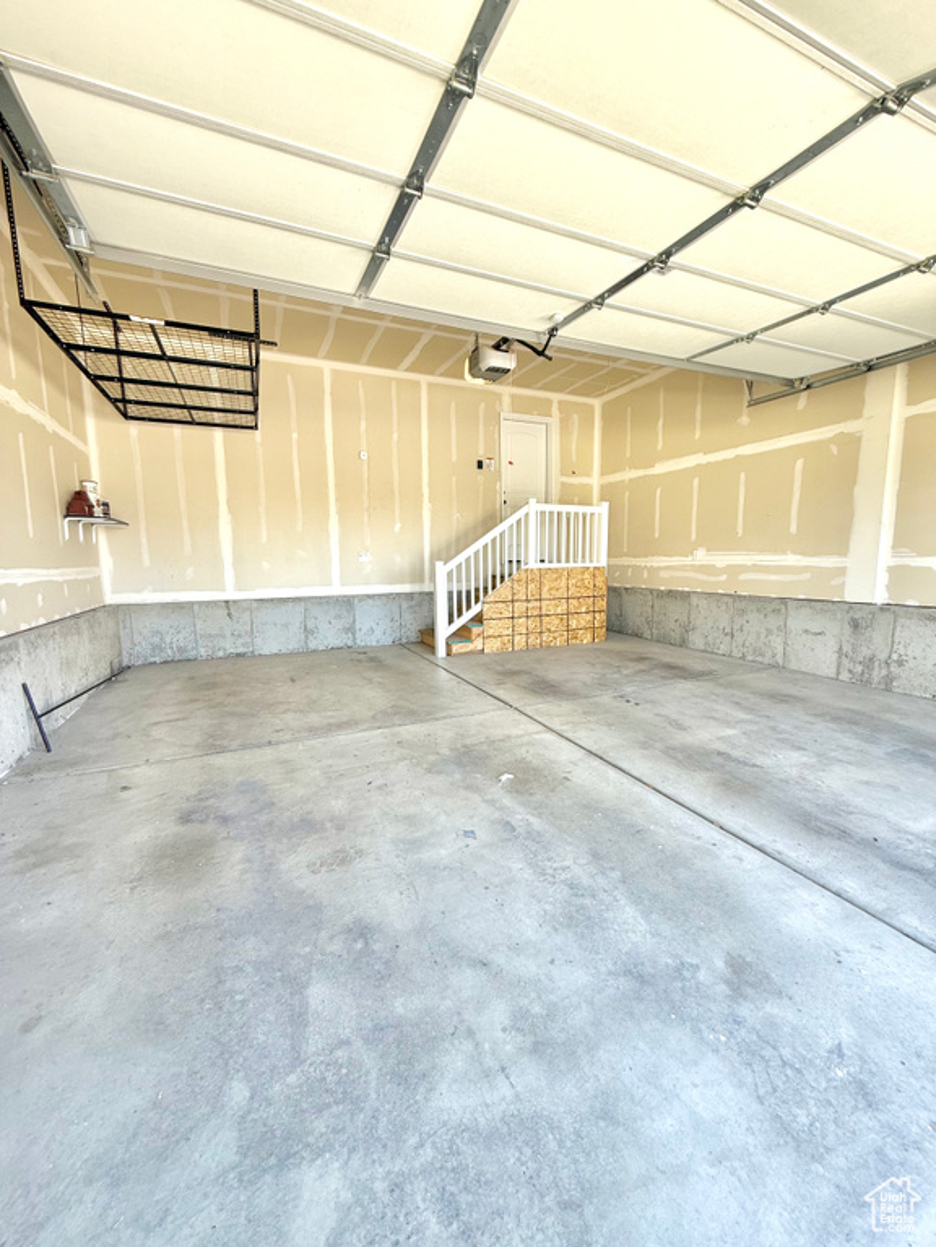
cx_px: 468
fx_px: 505
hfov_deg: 85.7
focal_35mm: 14
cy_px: 624
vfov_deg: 102.1
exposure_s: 1/99
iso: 64
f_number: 2.2
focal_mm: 2.22
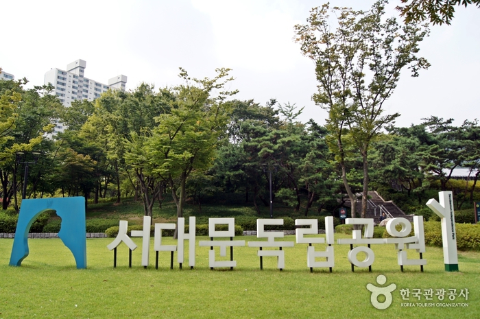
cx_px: 240
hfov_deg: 62.0
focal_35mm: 30
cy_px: 160
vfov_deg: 43.5
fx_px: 400
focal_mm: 20
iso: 100
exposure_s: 1/160
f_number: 8
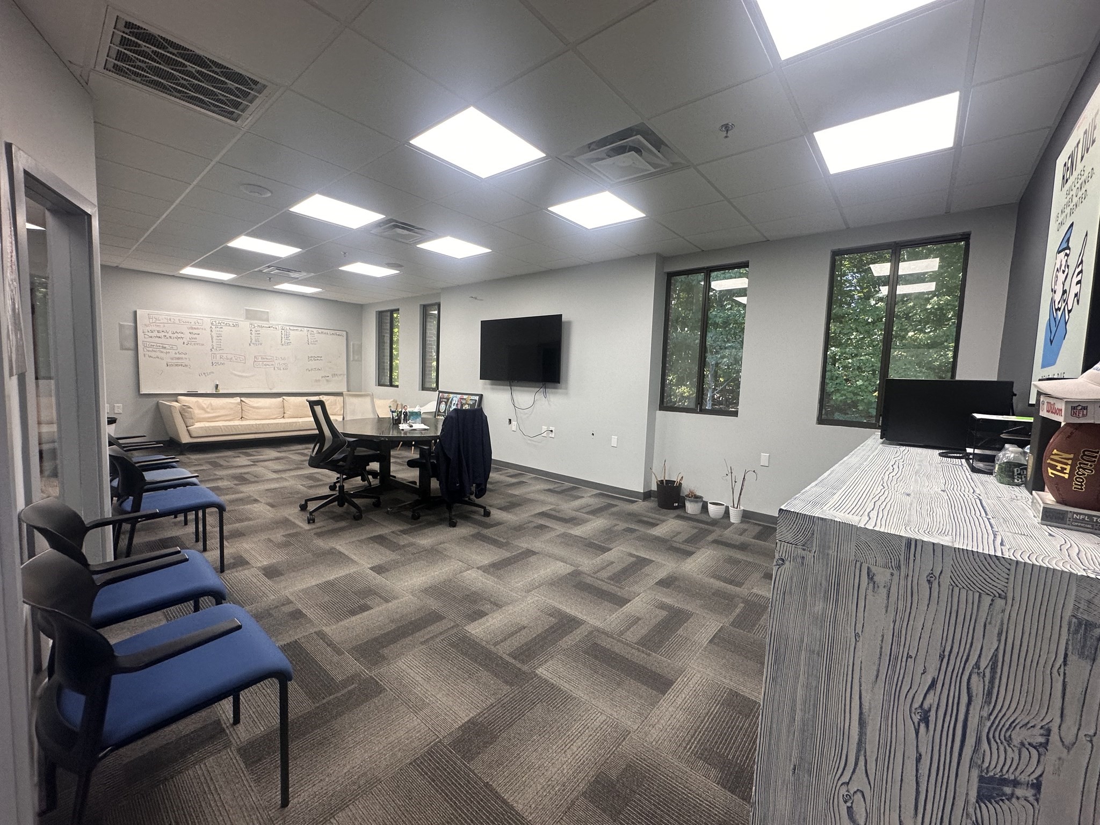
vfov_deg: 85.7
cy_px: 412
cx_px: 550
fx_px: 445
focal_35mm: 14
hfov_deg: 102.1
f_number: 2.2
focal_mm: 2.22
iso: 125
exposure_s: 1/120
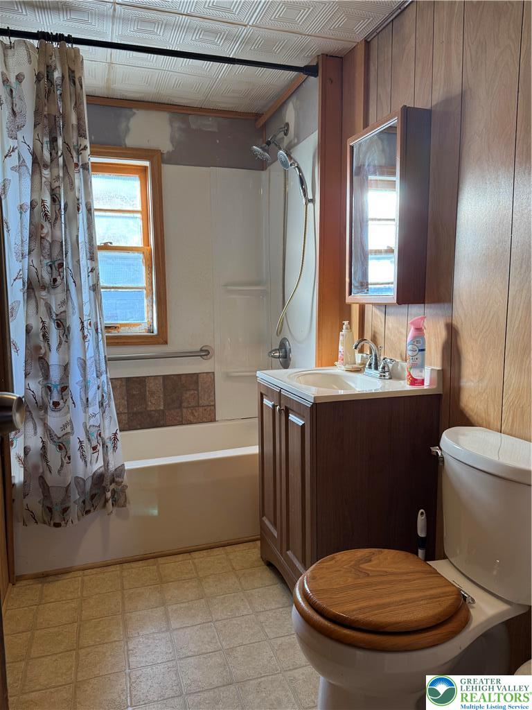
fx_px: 492
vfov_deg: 71.6
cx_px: 266
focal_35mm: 24
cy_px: 355
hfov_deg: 56.8
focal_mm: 6.76
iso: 100
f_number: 1.78
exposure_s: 1/121
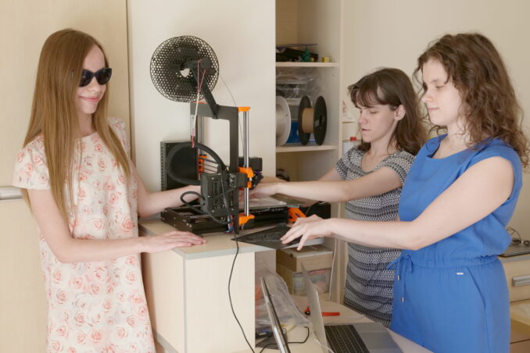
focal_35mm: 50
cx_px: 265
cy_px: 176
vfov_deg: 27.0
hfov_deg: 39.6
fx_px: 736
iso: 2000
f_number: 8
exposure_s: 1/60
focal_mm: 50
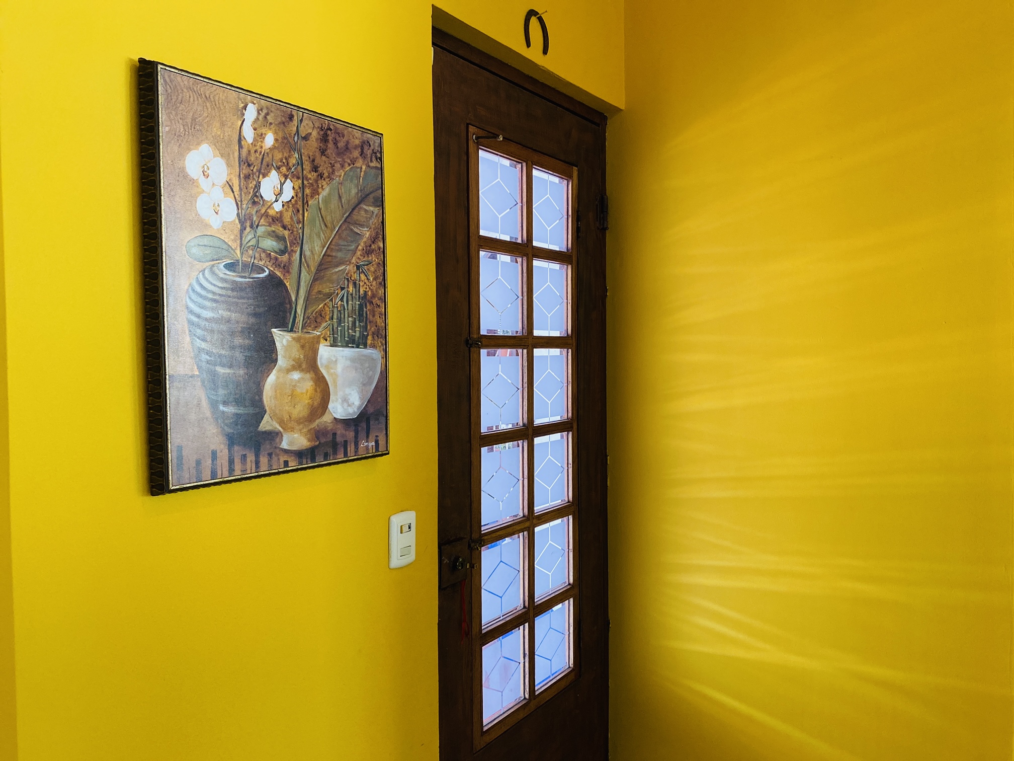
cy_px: 380
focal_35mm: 26
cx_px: 507
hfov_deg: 67.3
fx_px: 762
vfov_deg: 53.1
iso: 200
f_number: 1.8
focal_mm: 4.25
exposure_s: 1/60
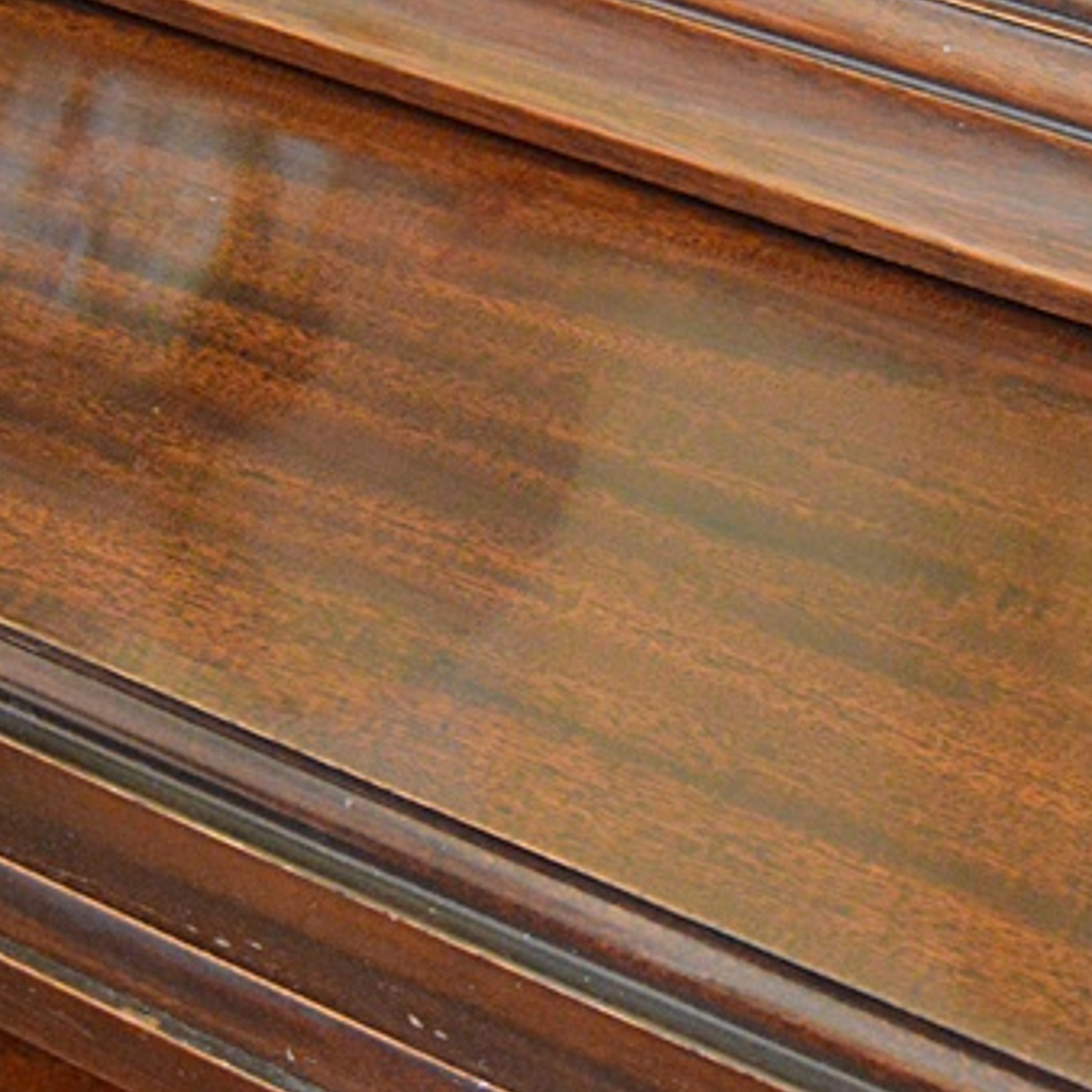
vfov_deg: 20.9
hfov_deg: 20.7
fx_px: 2962
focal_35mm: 83
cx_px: 801
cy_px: 460
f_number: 3.5
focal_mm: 22
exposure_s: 1/30
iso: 3200
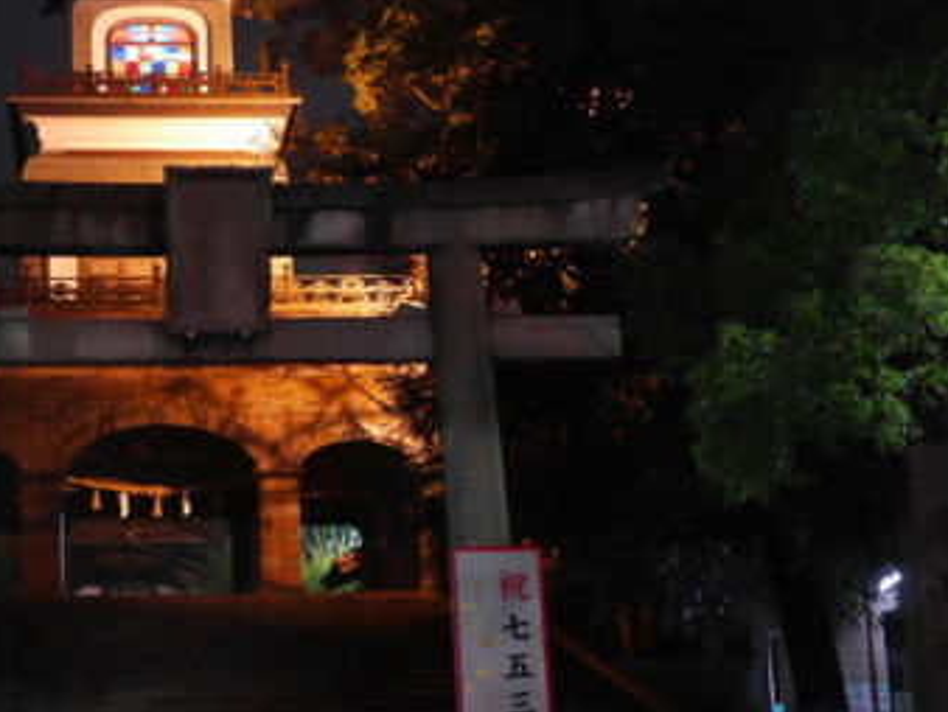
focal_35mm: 71
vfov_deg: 20.7
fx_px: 1946
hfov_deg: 27.0
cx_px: 241
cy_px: 338
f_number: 1.7
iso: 3200
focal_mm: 20
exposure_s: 1/50
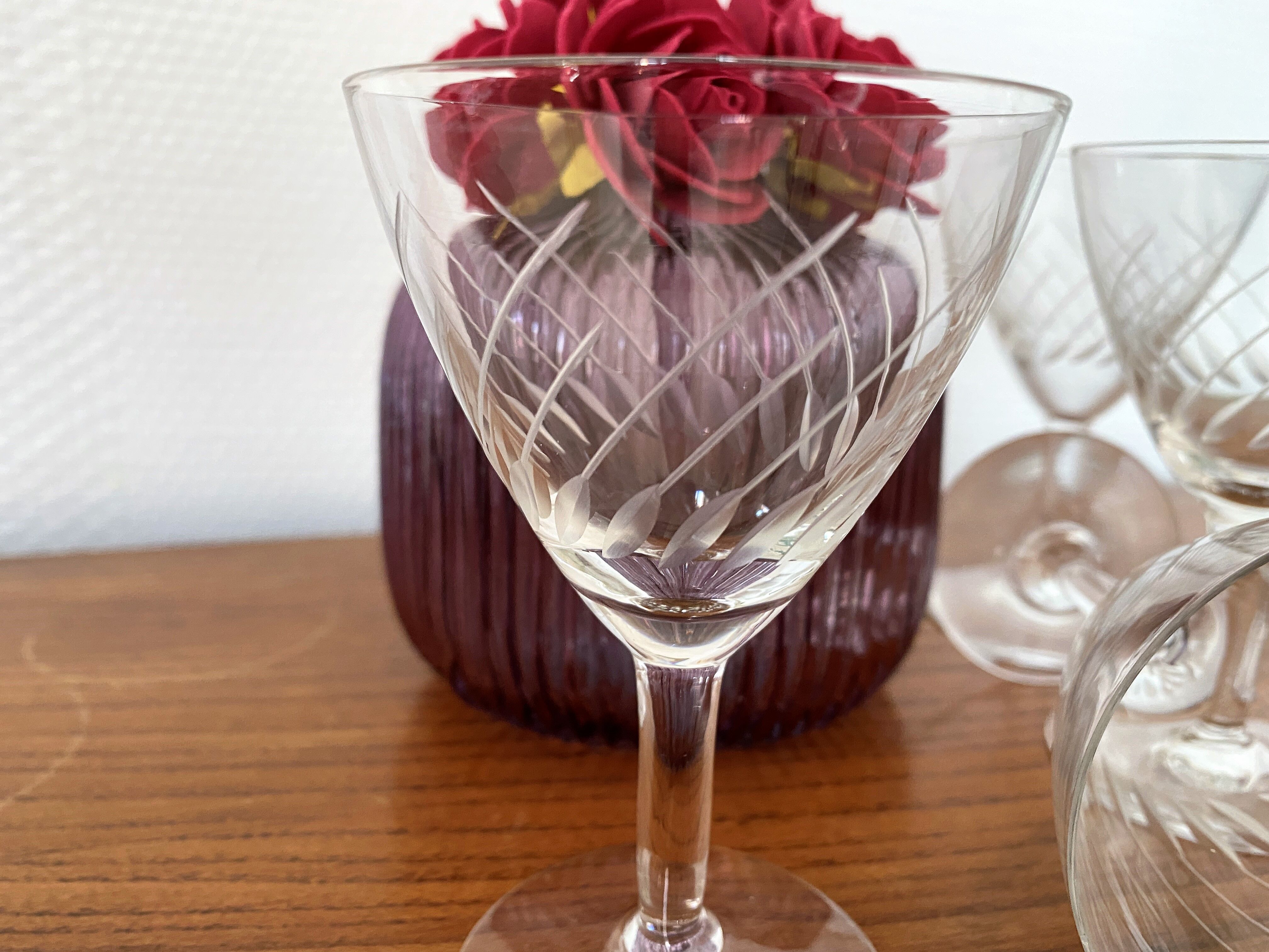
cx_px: 634
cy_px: 476
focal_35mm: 26
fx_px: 953
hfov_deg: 67.3
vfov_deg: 53.1
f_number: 1.8
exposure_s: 1/60
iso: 250
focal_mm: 4.25
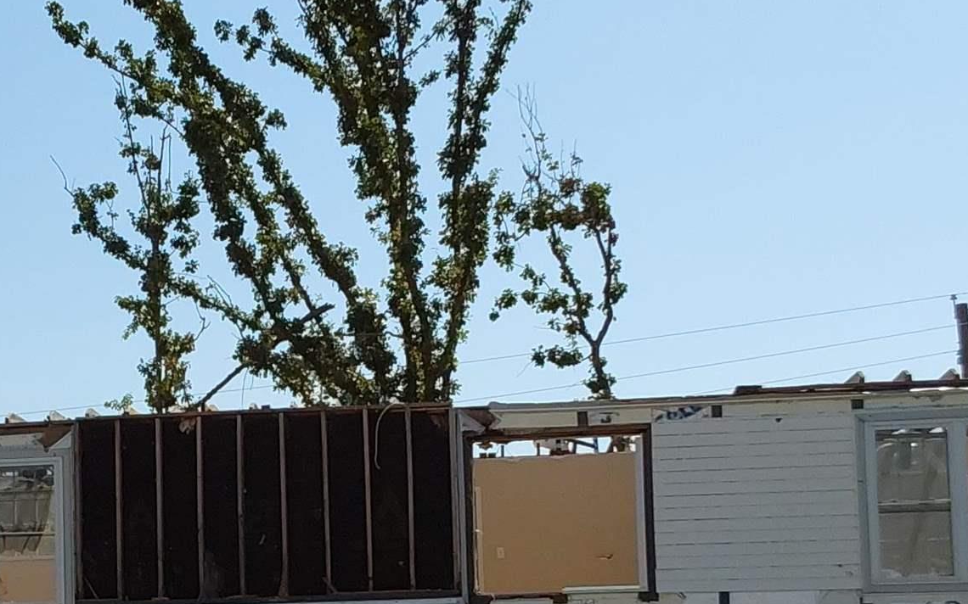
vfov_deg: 16.1
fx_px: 2110
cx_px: 117
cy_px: 567
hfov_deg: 25.1
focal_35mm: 80
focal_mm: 2.91
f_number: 1.9
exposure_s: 1/3154
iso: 50
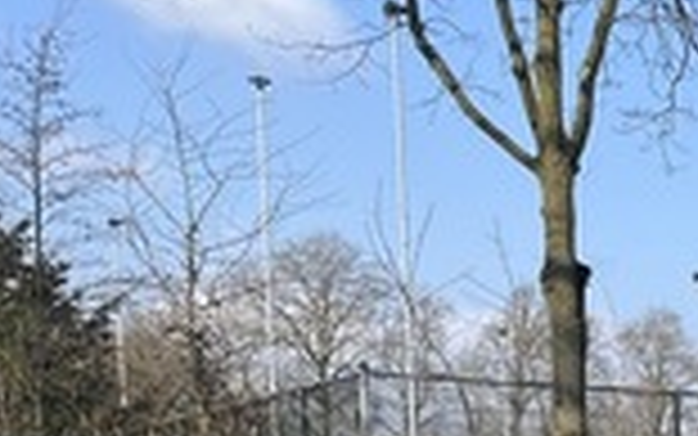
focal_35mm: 95
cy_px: 778
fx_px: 1808
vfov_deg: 12.6
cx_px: 1191
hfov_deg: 18.1
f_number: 1.6
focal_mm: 5.1
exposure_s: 1/2268
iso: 50
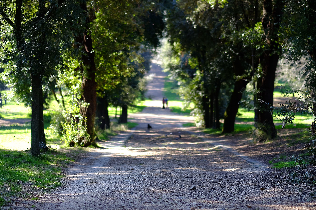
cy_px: 105
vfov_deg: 16.3
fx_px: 737
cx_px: 158
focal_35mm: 84
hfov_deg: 24.2
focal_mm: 56
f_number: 1.2
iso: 200
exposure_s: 1/1000
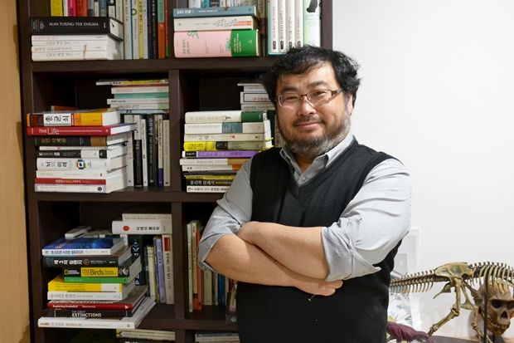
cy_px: 172
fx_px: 557
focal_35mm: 39
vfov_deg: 34.2
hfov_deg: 49.6
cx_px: 257
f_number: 7.1
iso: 800
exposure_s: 1/10
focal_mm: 26
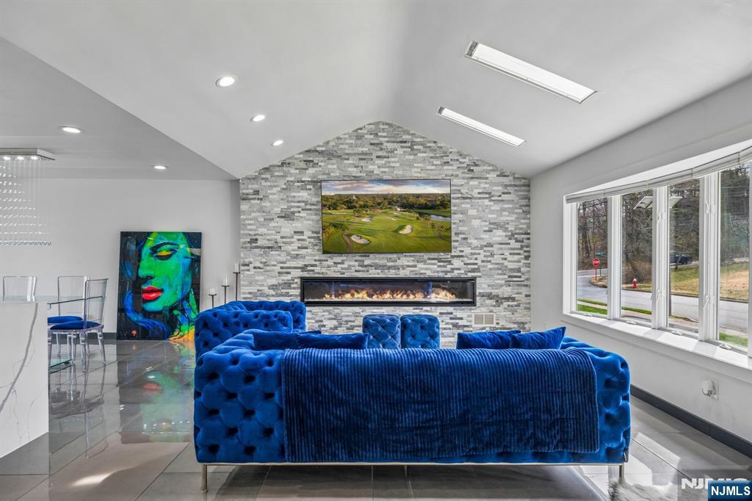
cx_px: 376
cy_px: 250
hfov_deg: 84.0
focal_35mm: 20
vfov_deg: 61.9
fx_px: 418
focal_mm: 13.4
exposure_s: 1/20
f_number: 8
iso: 200
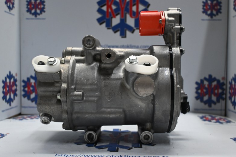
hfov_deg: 50.1
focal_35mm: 39
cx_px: 116
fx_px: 252
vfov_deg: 34.6
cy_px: 78
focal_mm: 25
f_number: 4.2
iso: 1000
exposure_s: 1/125
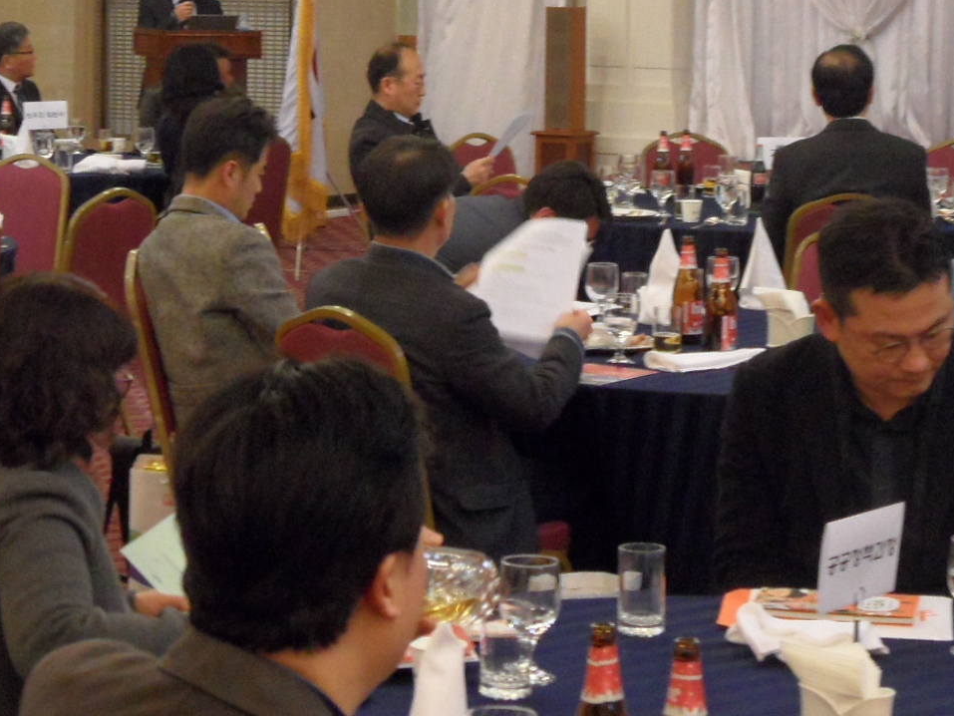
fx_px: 2949
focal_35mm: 107
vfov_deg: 13.7
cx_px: 371
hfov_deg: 18.4
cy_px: 38
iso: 400
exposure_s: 1/20
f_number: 3.8
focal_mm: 8.2
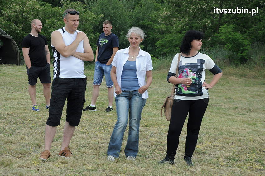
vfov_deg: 13.0
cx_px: 132
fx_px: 772
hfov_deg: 19.5
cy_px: 88
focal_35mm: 105
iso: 800
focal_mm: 70
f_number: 8
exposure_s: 1/1000
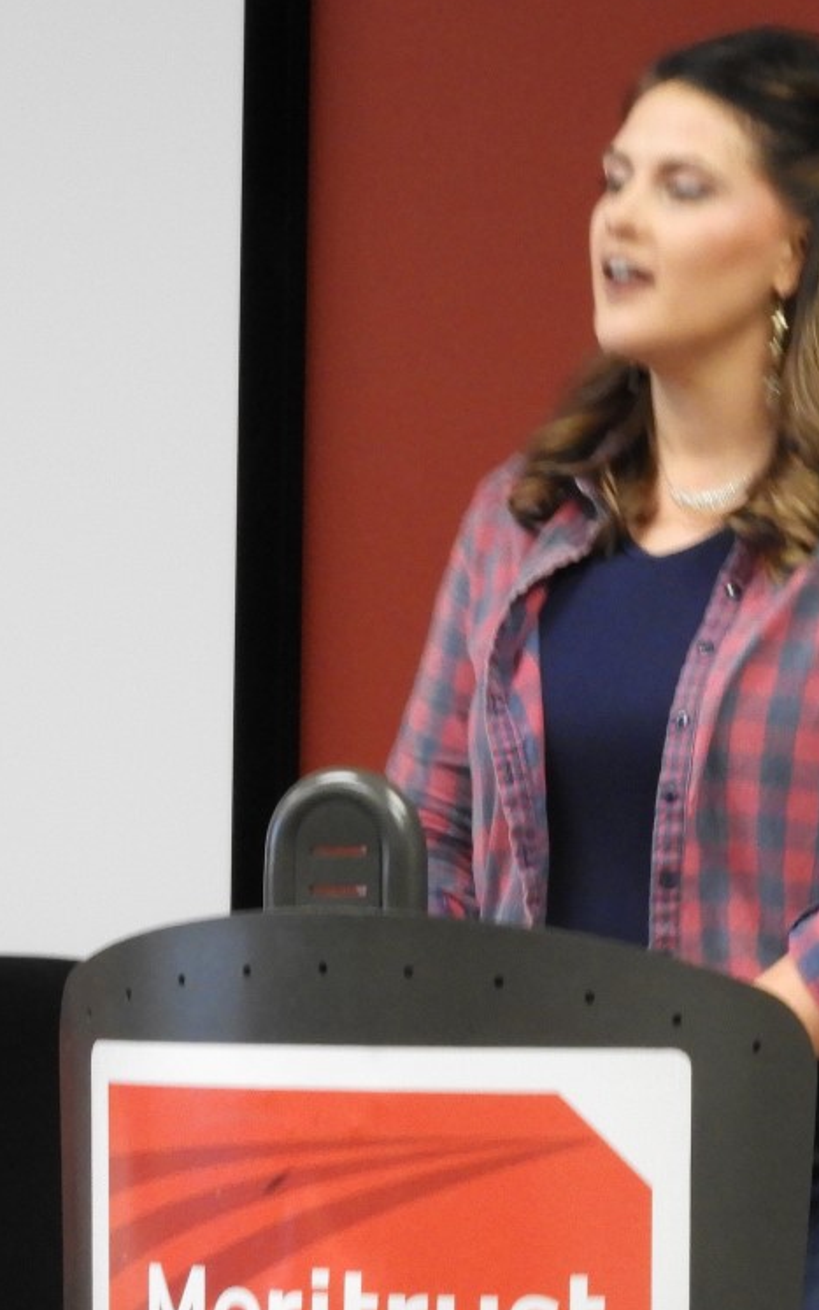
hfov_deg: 6.8
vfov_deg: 10.8
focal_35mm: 194
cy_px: 661
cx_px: 554
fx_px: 6927
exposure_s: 1/15
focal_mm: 17
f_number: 4.8
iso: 500
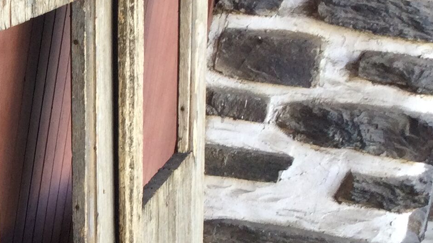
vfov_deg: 10.3
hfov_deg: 17.1
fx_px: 1343
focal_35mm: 117
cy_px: 233
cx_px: -151
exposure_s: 1/50
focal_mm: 3.3
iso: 25
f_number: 2.4
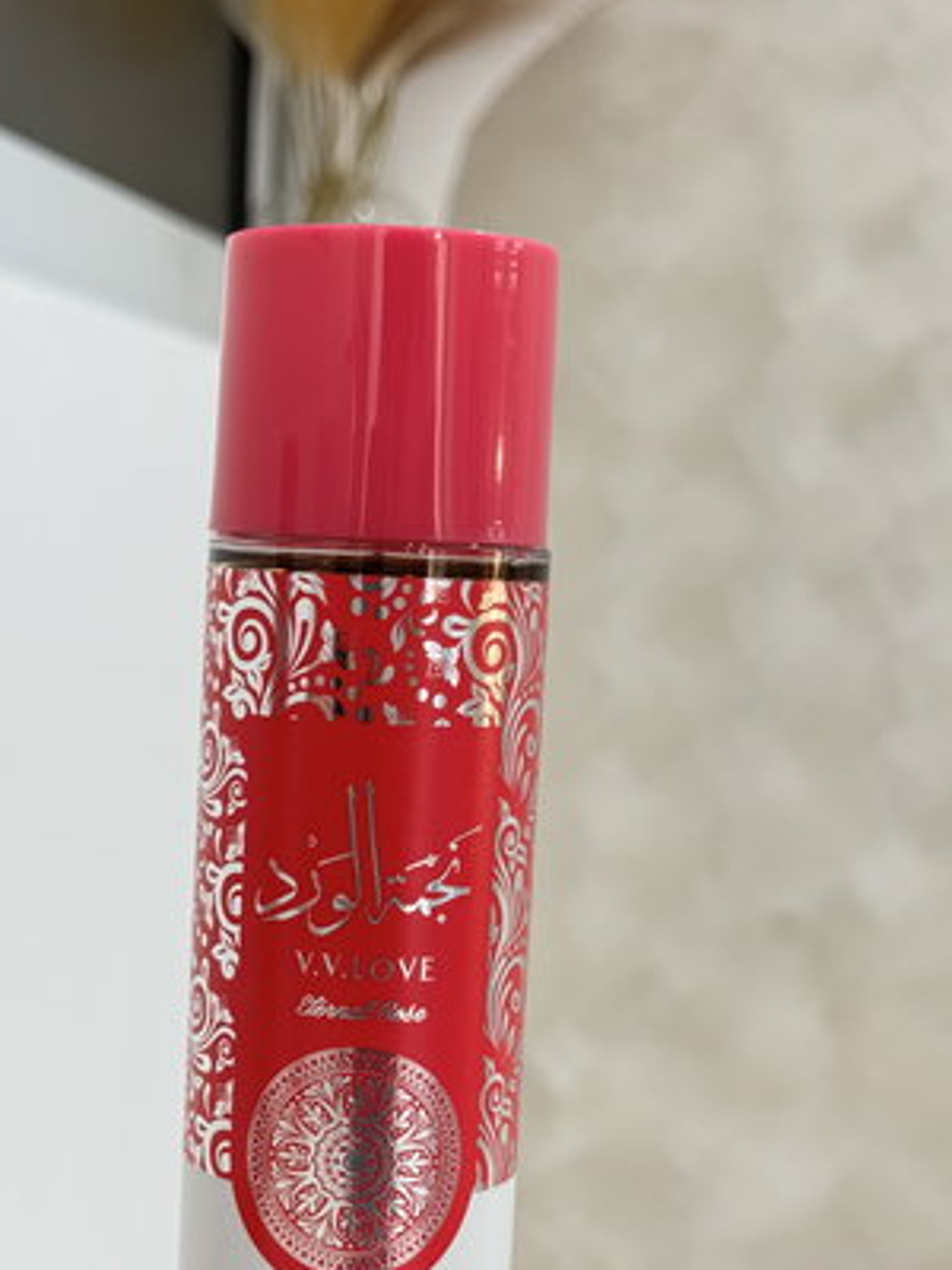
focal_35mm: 64
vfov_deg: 30.1
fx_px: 2347
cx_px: 349
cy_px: 830
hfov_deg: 22.9
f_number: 1.78
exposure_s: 1/50
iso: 80
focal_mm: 6.76
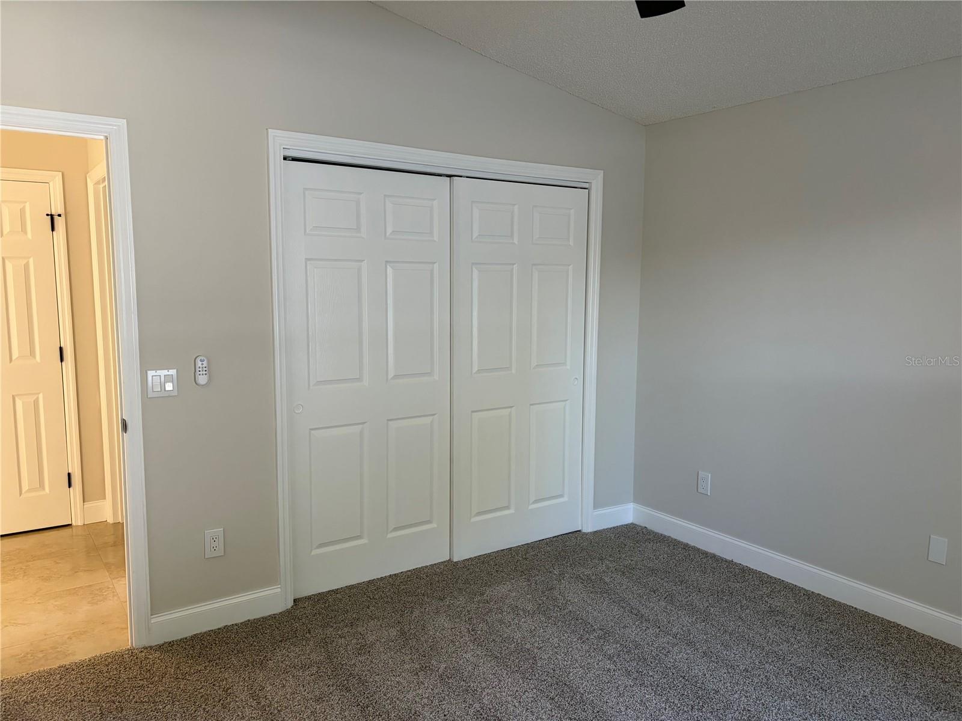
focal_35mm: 26
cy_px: 360
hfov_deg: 67.3
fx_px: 723
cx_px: 481
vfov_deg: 53.1
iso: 125
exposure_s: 1/121
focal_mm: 5.96
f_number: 1.6
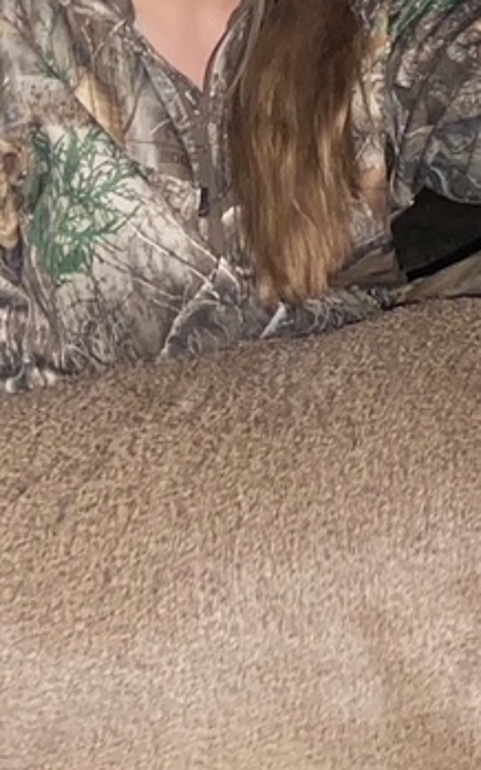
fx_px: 2119
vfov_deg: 20.3
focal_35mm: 101
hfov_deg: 12.9
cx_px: 353
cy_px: 143
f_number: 1.8
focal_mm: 4.25
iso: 160
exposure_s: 1/4
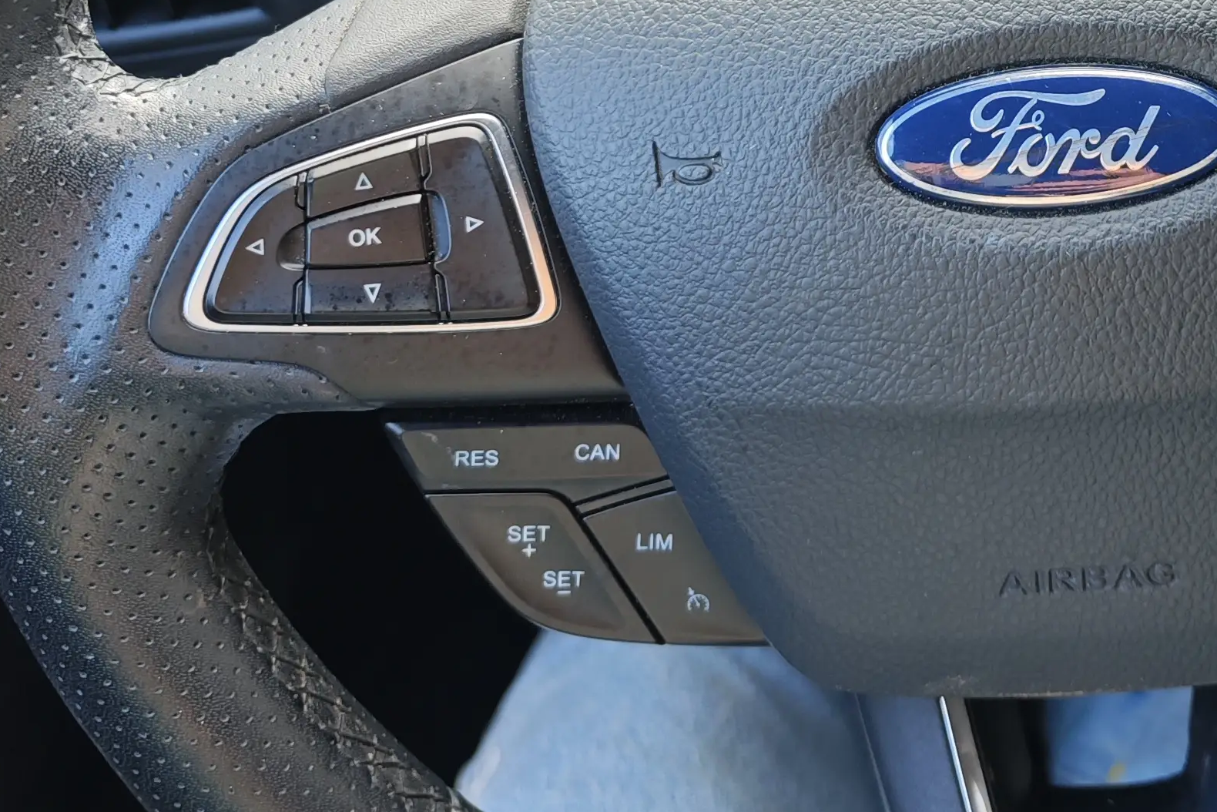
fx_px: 2096
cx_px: 1039
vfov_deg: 20.4
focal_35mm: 62
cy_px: -180
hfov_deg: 31.2
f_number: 2
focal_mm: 8.72
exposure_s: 1/81.6
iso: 100
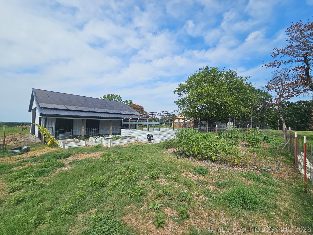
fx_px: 118
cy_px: 118
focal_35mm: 13
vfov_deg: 89.9
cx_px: 156
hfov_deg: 106.2
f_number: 2.2
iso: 50
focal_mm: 2.2
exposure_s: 1/3381
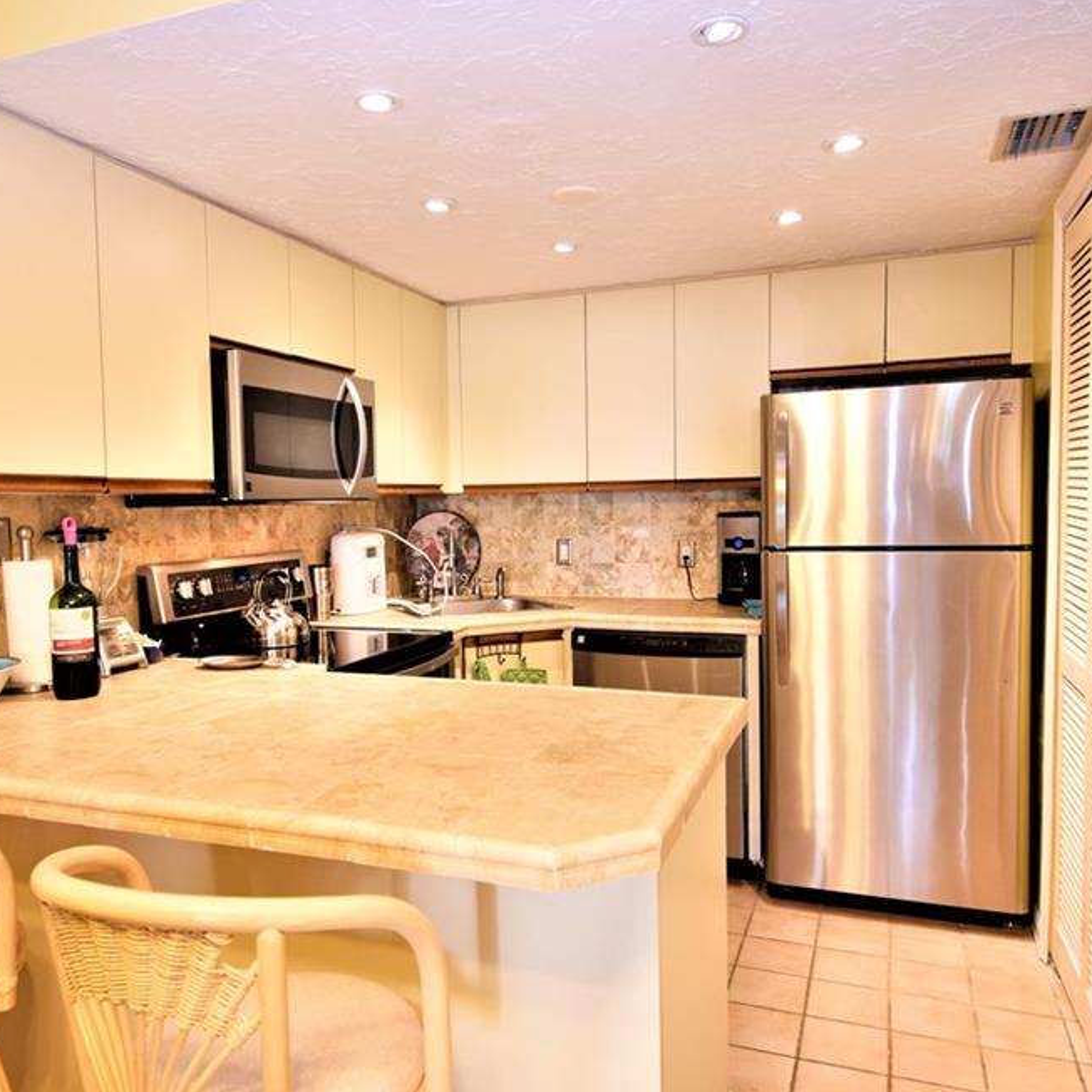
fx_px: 857
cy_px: 538
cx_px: 513
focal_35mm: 24
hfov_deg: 65.0
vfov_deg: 65.0
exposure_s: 1/30
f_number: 4.5
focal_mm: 12
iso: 500
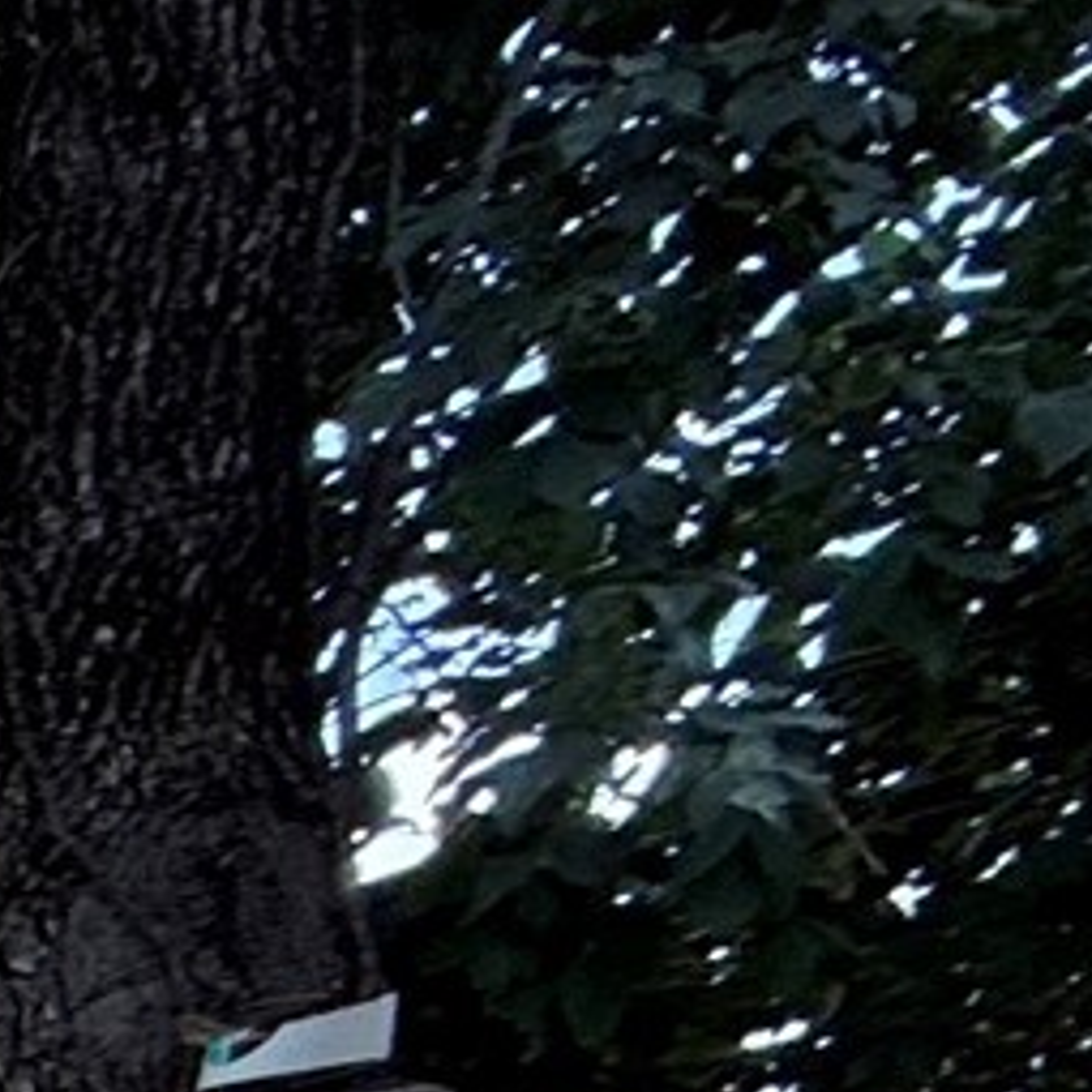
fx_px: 3319
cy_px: 2942
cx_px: -2668
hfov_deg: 9.8
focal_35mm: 93
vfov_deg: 12.4
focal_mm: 2.22
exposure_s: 1/374
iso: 64
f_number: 2.2
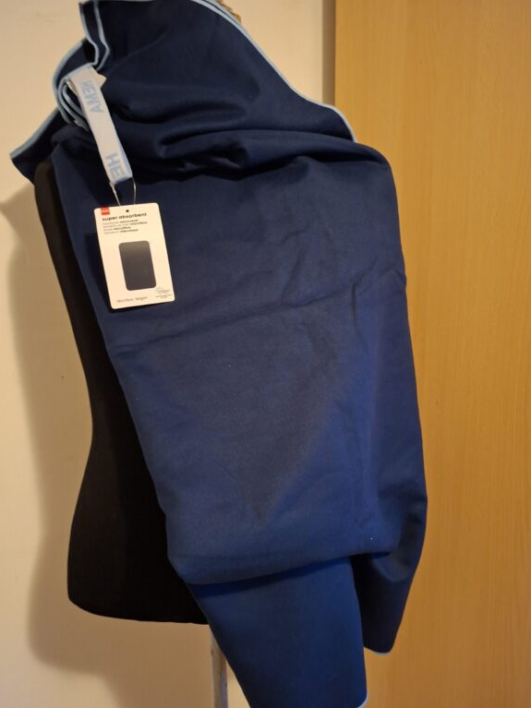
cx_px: 271
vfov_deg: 71.6
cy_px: 349
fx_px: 491
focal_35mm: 24
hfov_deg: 56.8
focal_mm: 5.54
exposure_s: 1/20
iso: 1000
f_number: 1.8
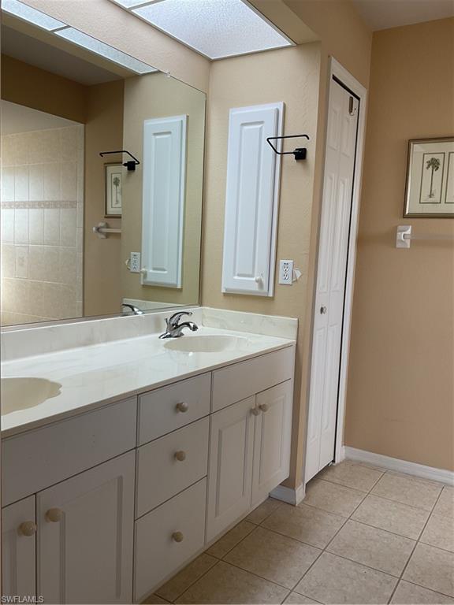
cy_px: 302
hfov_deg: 48.2
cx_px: 227
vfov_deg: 61.7
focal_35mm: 29
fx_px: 507
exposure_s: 1/120
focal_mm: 3
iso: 32
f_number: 1.8
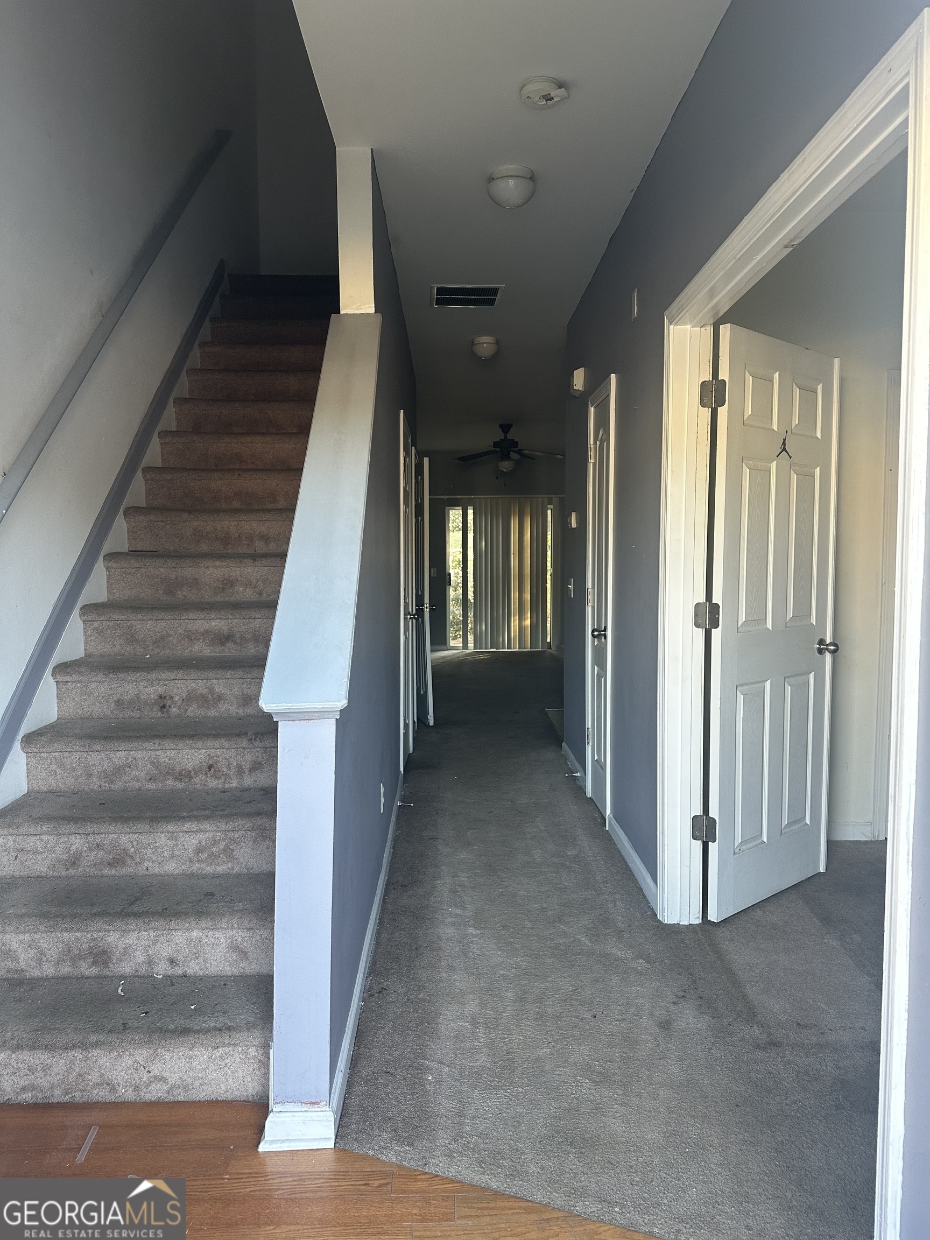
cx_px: 465
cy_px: 620
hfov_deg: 56.8
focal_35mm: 24
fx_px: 860
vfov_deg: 71.6
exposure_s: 1/120
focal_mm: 6.86
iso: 160
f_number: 1.78
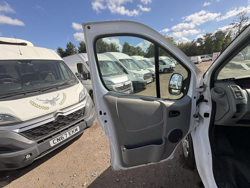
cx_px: 125
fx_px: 101
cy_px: 94
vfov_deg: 85.7
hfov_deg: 102.1
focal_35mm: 14
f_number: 2.2
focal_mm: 2.22
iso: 40
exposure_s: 1/980
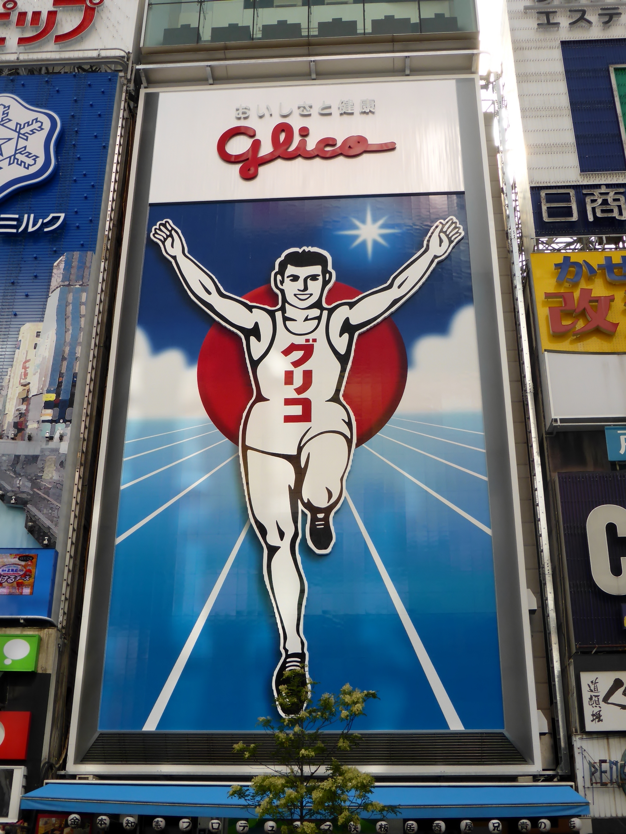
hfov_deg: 33.6
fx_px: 1037
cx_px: 313
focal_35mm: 43
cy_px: 417
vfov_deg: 43.9
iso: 100
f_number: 3.9
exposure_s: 1/640
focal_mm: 7.4
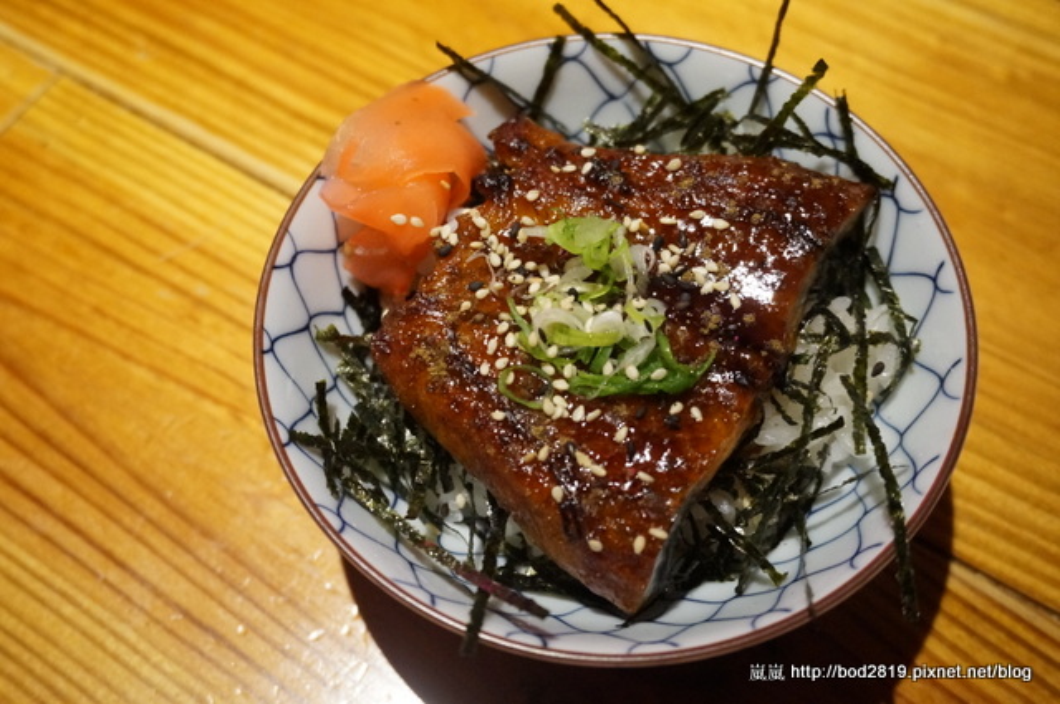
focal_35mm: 39
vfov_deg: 34.1
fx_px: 1147
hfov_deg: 49.6
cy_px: 352
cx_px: 530
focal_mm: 26
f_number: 4.5
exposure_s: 1/60
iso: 3200
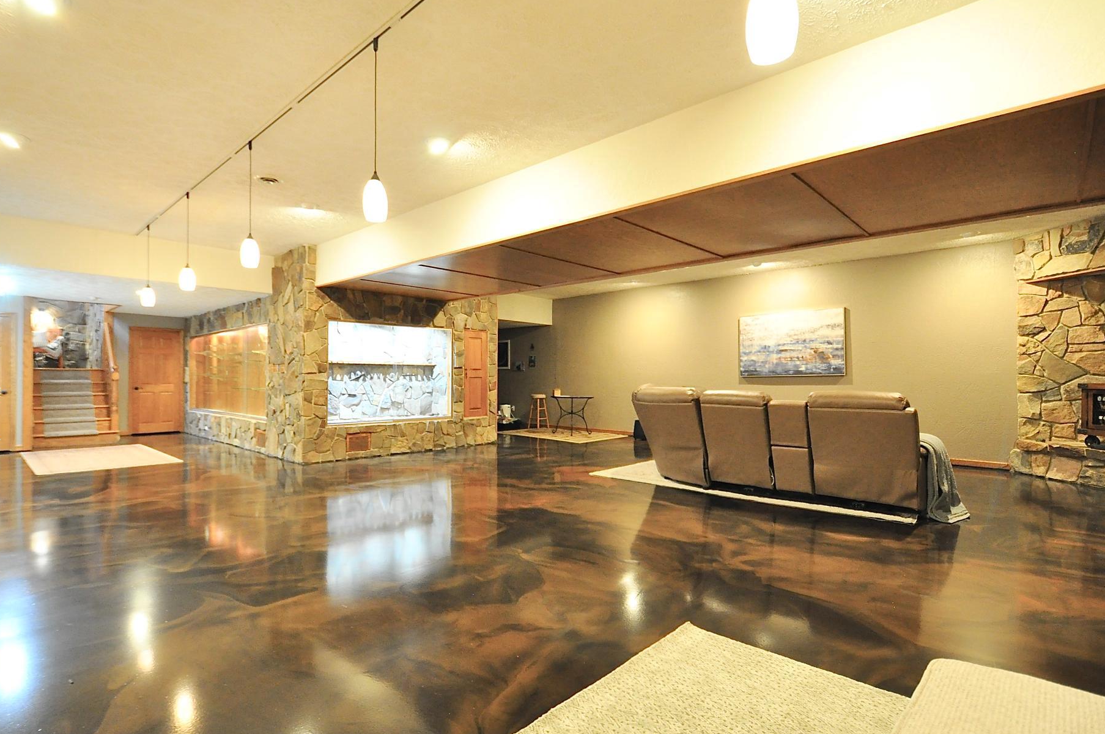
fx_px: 521
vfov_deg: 70.3
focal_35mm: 17
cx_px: 490
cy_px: 371
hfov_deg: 93.0
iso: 1600
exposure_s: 1/13
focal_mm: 10
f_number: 3.5
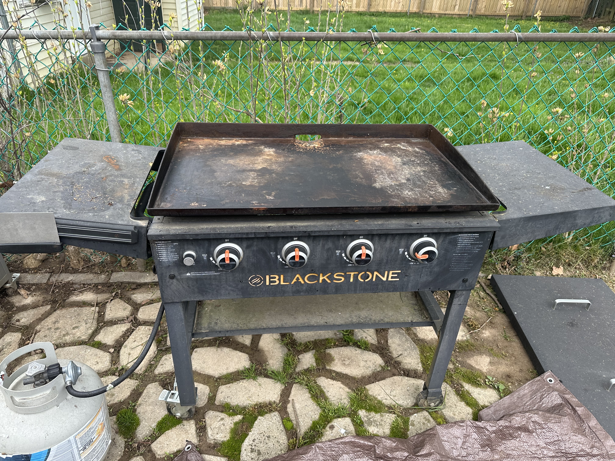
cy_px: 230
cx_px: 308
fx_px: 426
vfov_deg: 56.8
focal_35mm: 24
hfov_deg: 71.6
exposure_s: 1/251
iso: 80
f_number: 1.78
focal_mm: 6.86
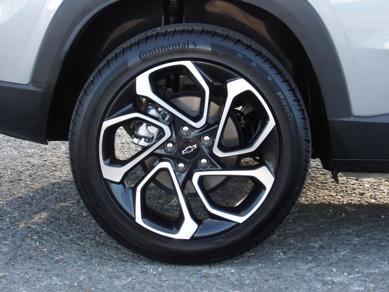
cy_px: 146
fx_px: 1899
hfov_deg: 11.7
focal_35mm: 169
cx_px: 194
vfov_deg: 8.8
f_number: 4.4
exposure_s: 1/86
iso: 219
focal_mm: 30.2
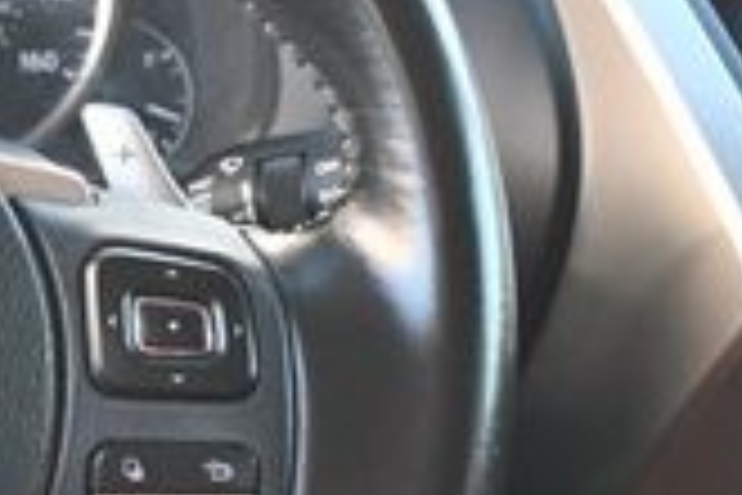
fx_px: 3297
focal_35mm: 160
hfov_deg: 12.2
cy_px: 342
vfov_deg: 8.6
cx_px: -364
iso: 1100
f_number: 4.5
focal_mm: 27.5
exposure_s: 1/125
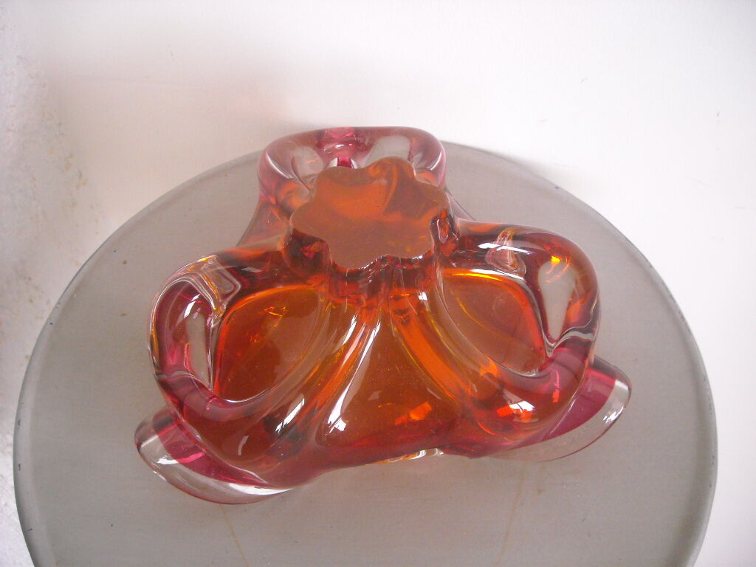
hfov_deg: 52.6
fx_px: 764
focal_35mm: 35
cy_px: 284
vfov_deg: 40.7
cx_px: 378
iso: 322
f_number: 2.8
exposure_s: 1/60
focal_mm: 5.7
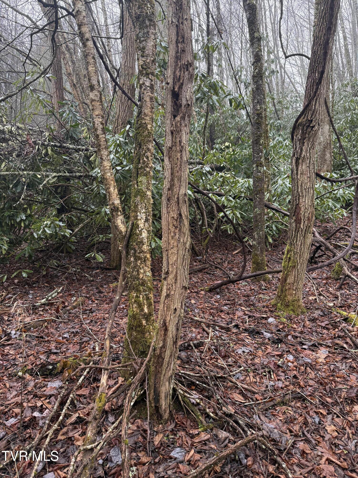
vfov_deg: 71.6
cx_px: 179
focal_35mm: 24
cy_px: 239
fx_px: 331
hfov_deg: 56.8
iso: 200
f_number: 1.78
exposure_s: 1/189
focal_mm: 6.76
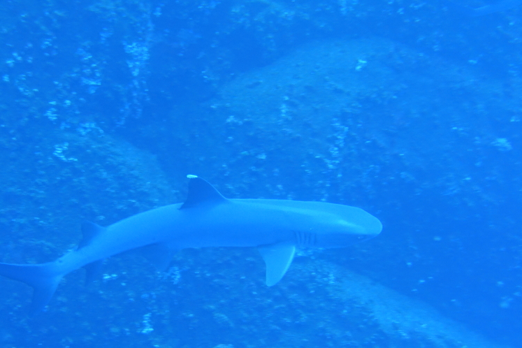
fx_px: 1044
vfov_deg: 18.8
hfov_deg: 27.9
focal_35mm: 72
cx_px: 164
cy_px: 245
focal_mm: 15.52
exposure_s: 1/50
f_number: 2.8
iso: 160
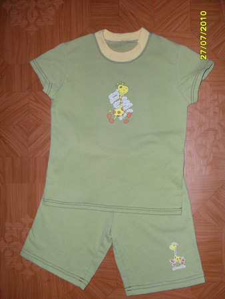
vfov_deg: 49.0
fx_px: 329
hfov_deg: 37.8
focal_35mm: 38
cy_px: 150
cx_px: 112
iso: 200
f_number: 2.8
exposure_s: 1/45
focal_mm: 6.3
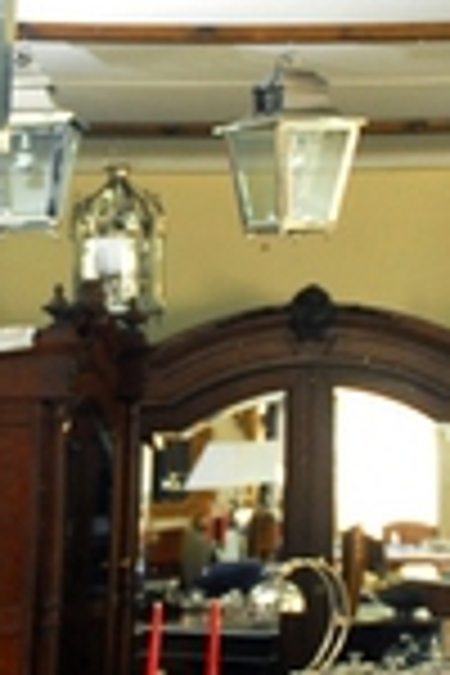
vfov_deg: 13.0
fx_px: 2953
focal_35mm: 158
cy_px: 324
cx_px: 250
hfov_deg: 8.7
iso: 400
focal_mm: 35
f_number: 5
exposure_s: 1/60
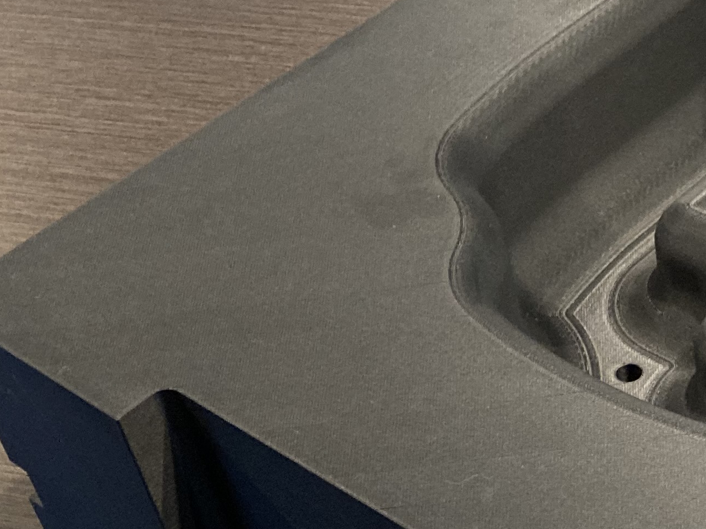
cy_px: 511
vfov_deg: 16.5
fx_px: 1795
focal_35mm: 88
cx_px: 712
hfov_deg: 21.5
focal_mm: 3.99
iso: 320
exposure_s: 1/30
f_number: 1.8
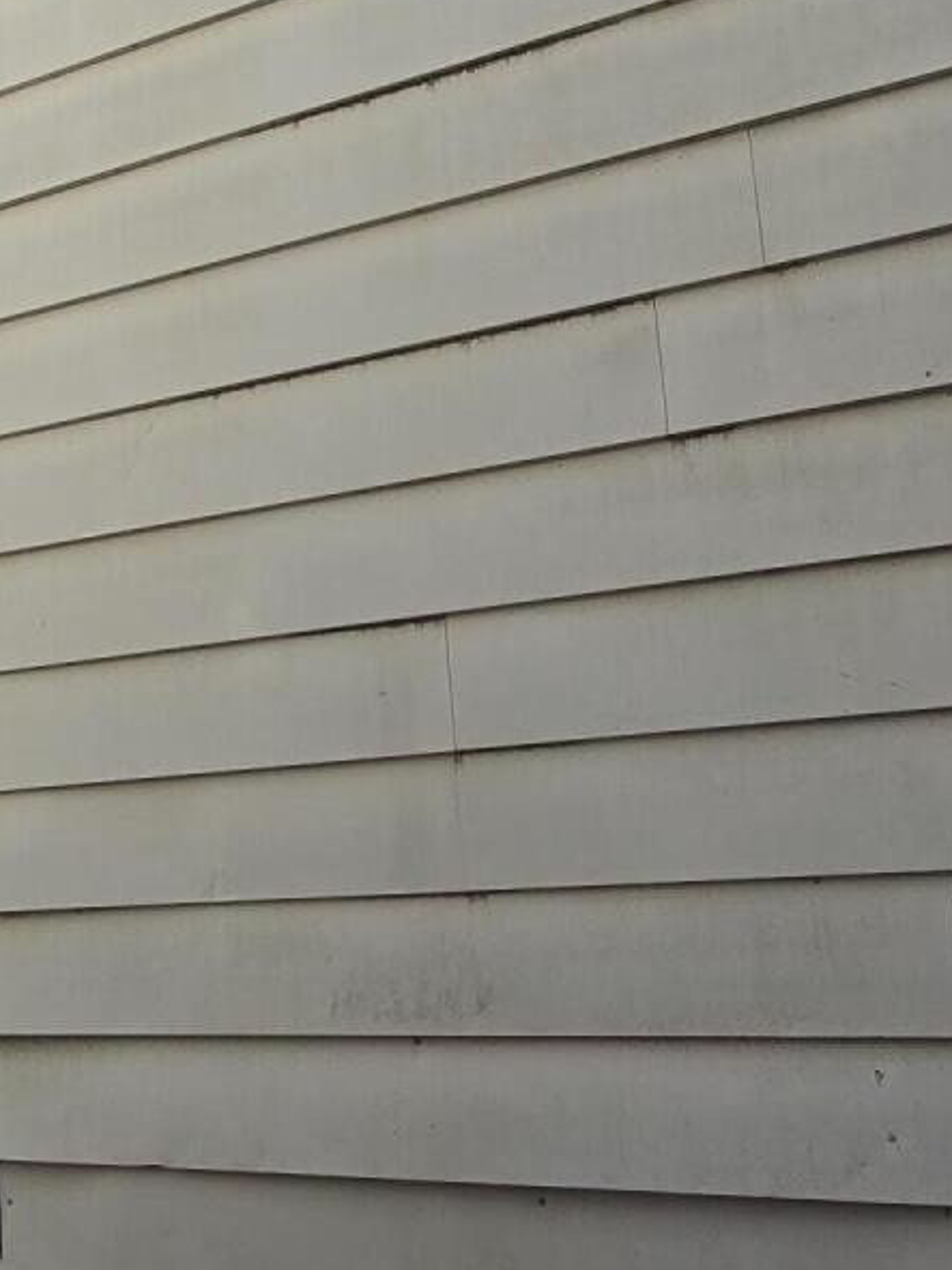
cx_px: 372
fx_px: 1614
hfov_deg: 32.7
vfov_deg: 42.4
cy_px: 434
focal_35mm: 44
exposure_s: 1/514
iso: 50
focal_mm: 2.2
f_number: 2.2
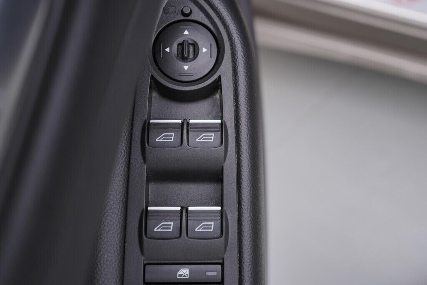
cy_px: 142
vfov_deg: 36.9
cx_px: 214
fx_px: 427
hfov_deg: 53.1
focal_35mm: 36
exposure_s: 1/50
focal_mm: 24
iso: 125
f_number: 3.2
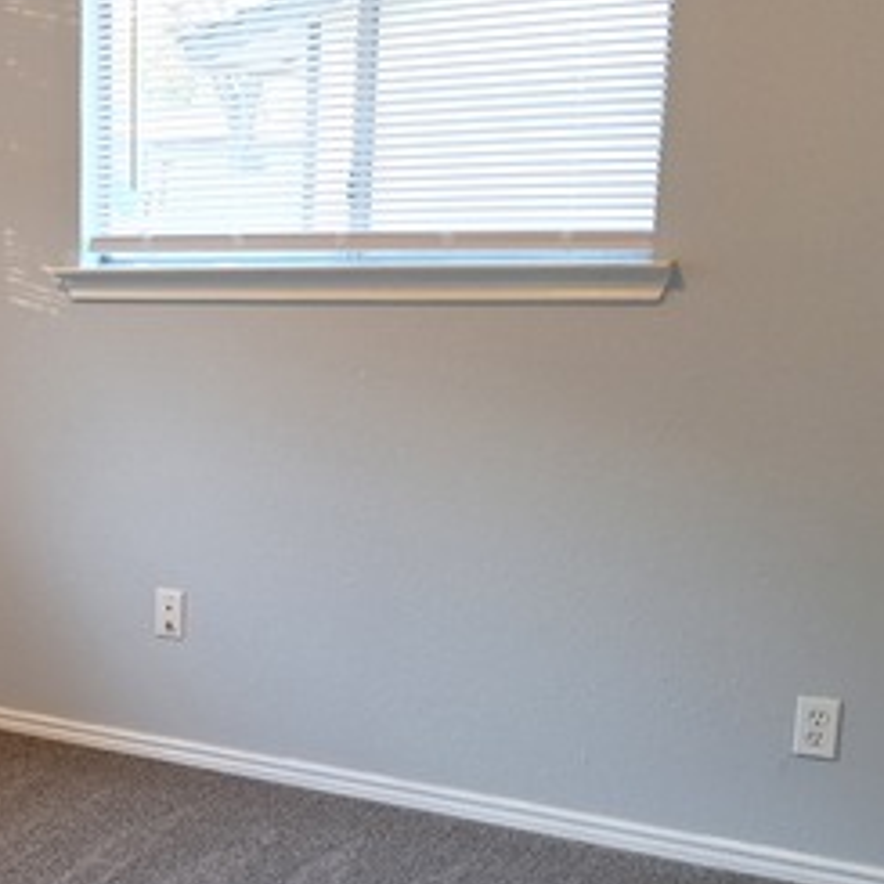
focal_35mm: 53
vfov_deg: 31.8
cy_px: 621
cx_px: -69
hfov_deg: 29.3
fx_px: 1531
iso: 64
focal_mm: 5.54
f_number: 1.8
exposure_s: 1/40
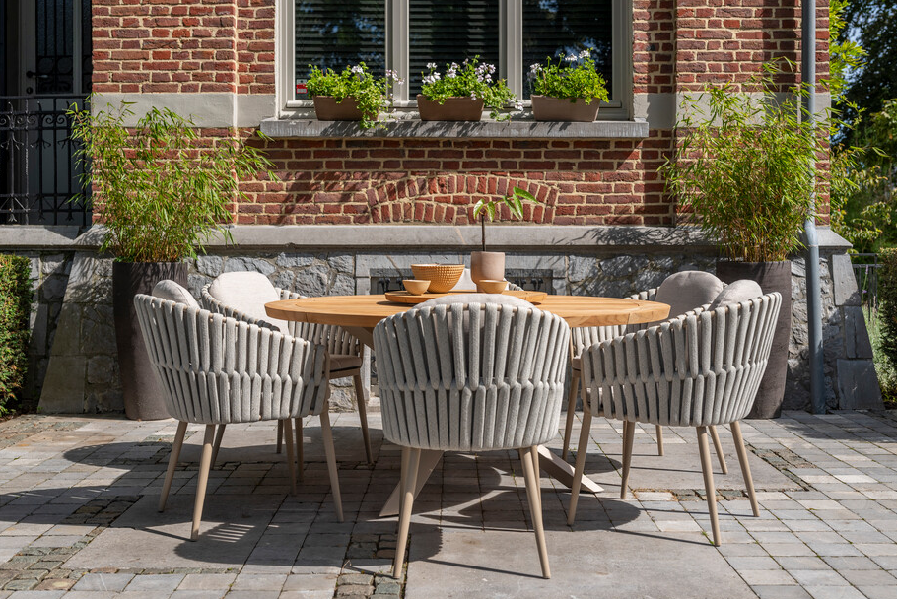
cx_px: 454
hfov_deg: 43.6
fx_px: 1122
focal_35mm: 45
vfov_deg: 29.9
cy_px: 286
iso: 160
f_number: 4
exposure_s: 1/1000
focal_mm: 40
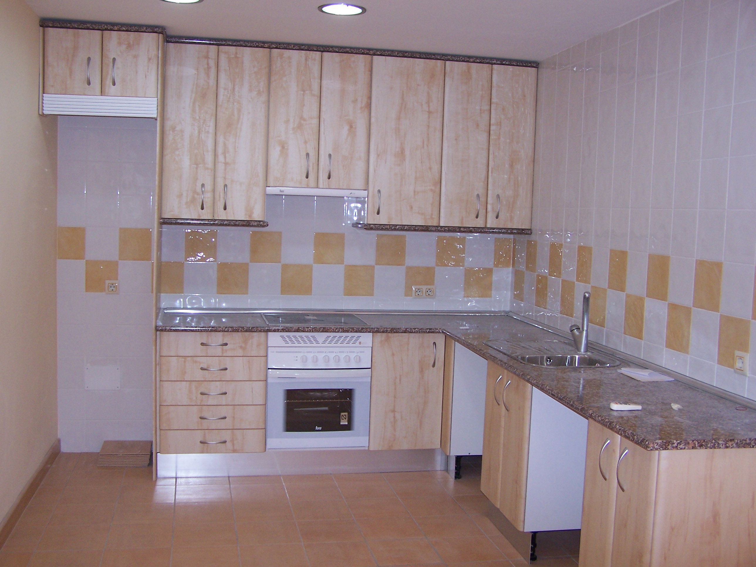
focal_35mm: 38
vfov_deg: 37.7
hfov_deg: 49.0
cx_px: 378
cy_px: 284
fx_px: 830
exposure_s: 1/60
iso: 140
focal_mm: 6.3
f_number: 2.8
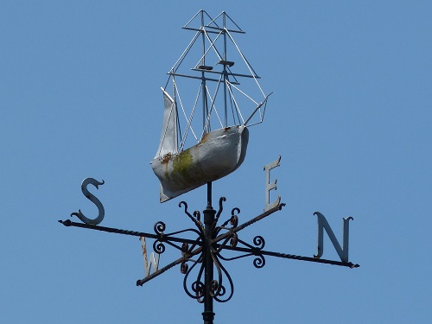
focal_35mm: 445
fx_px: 5554
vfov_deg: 3.3
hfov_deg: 4.5
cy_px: 162
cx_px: 216
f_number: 4.4
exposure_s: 1/1300
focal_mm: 80.1
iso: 100
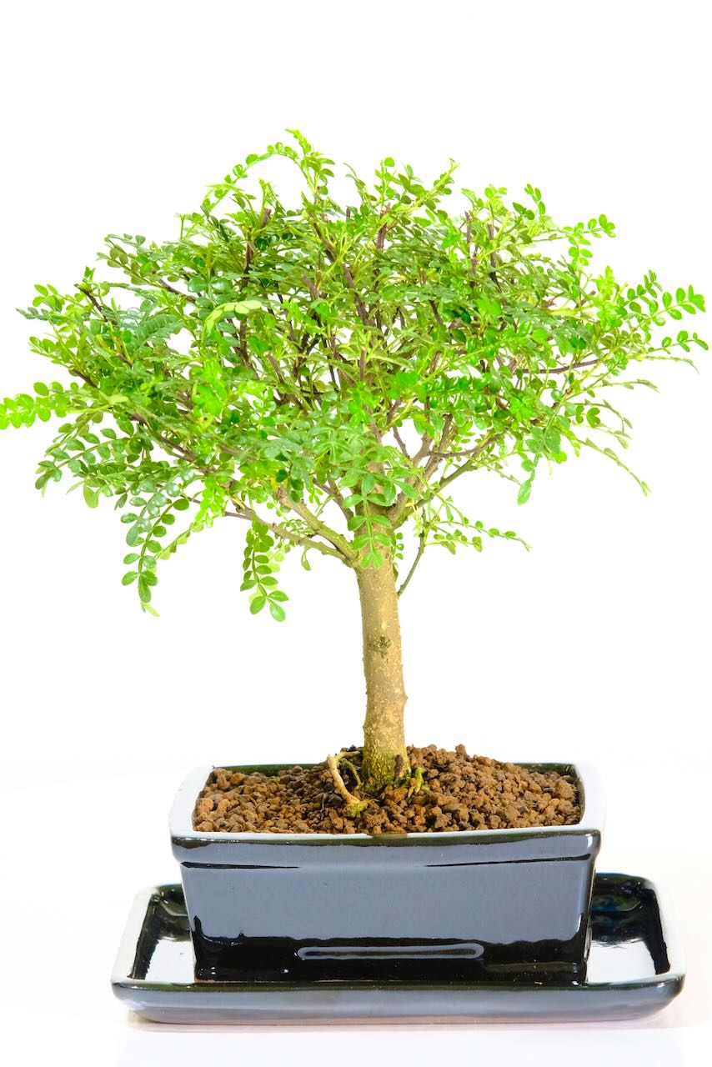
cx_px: 356
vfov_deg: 17.1
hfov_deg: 11.4
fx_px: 3558
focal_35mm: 120
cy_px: 534
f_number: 8
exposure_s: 1/30
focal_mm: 80
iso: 2500
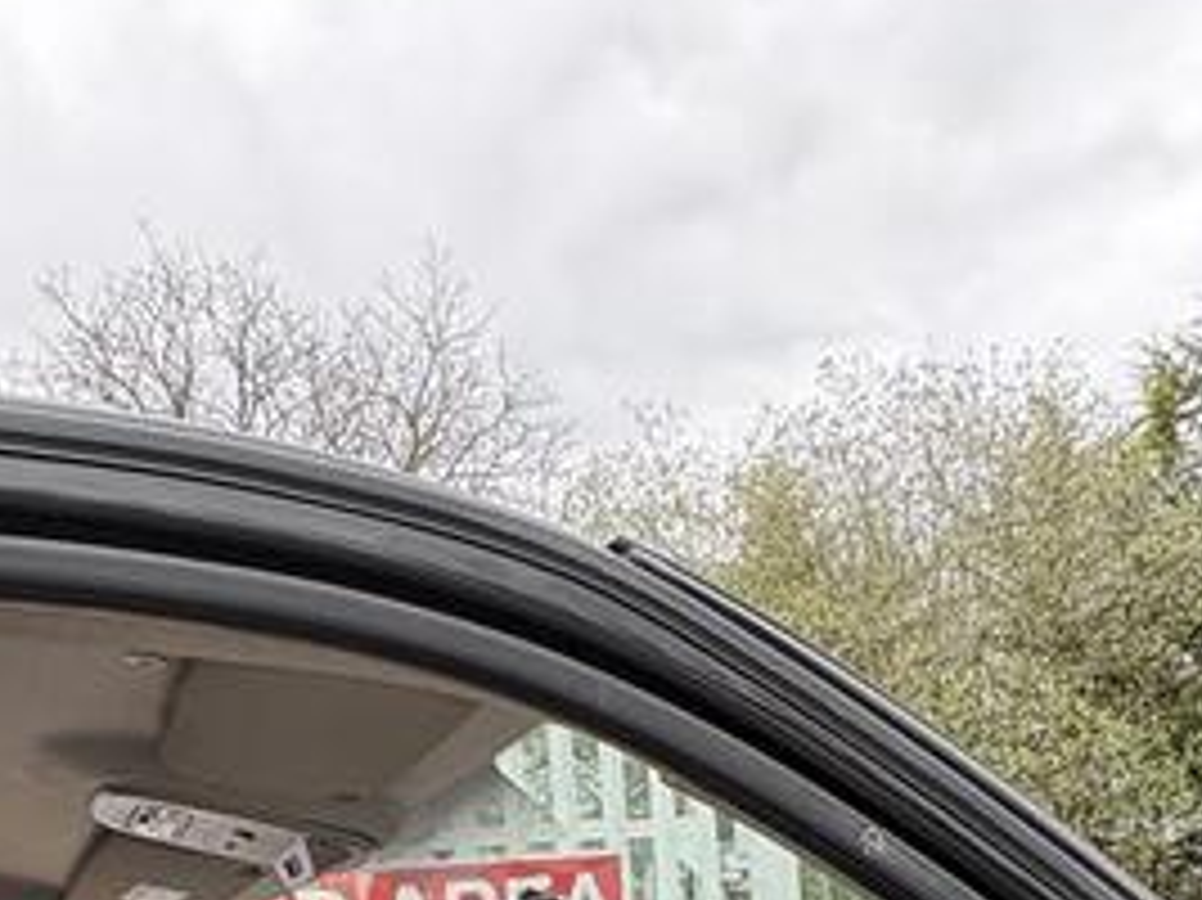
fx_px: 1631
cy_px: 1377
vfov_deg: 23.9
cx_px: 455
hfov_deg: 40.2
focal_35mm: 47
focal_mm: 2.22
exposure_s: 1/255
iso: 64
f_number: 2.2
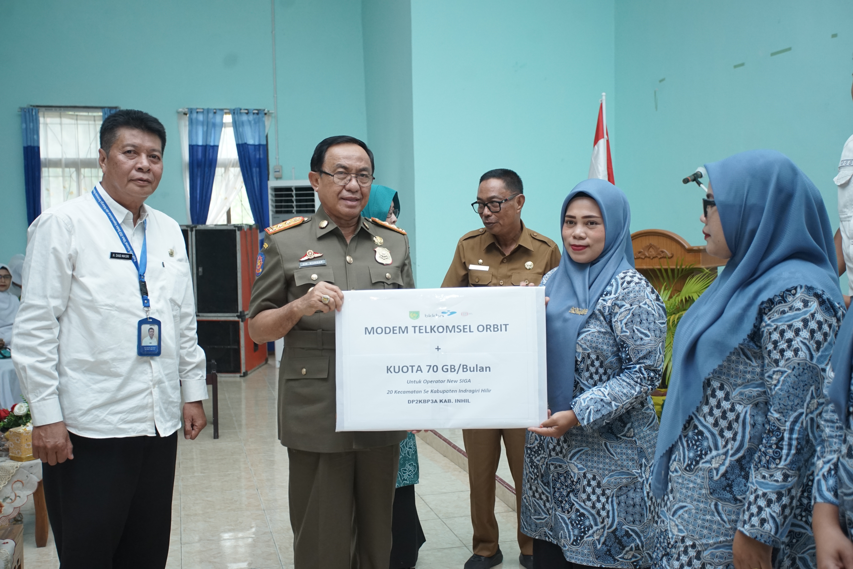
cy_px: 284
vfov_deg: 33.4
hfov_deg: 48.5
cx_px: 426
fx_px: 948
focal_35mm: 40
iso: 1600
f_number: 4
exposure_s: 1/200
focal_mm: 40
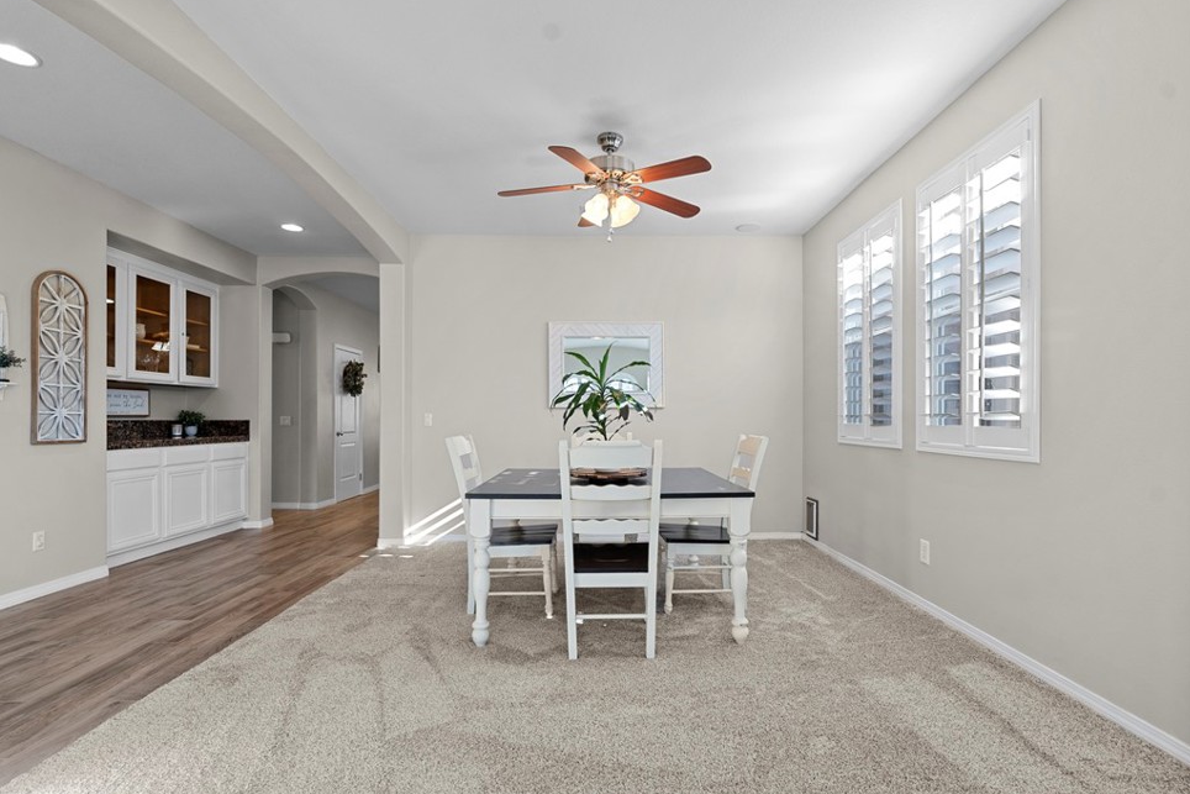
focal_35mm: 17
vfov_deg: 70.5
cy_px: 403
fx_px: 562
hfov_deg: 93.2
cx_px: 612
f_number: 6.3
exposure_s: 1/15
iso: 250
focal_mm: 16
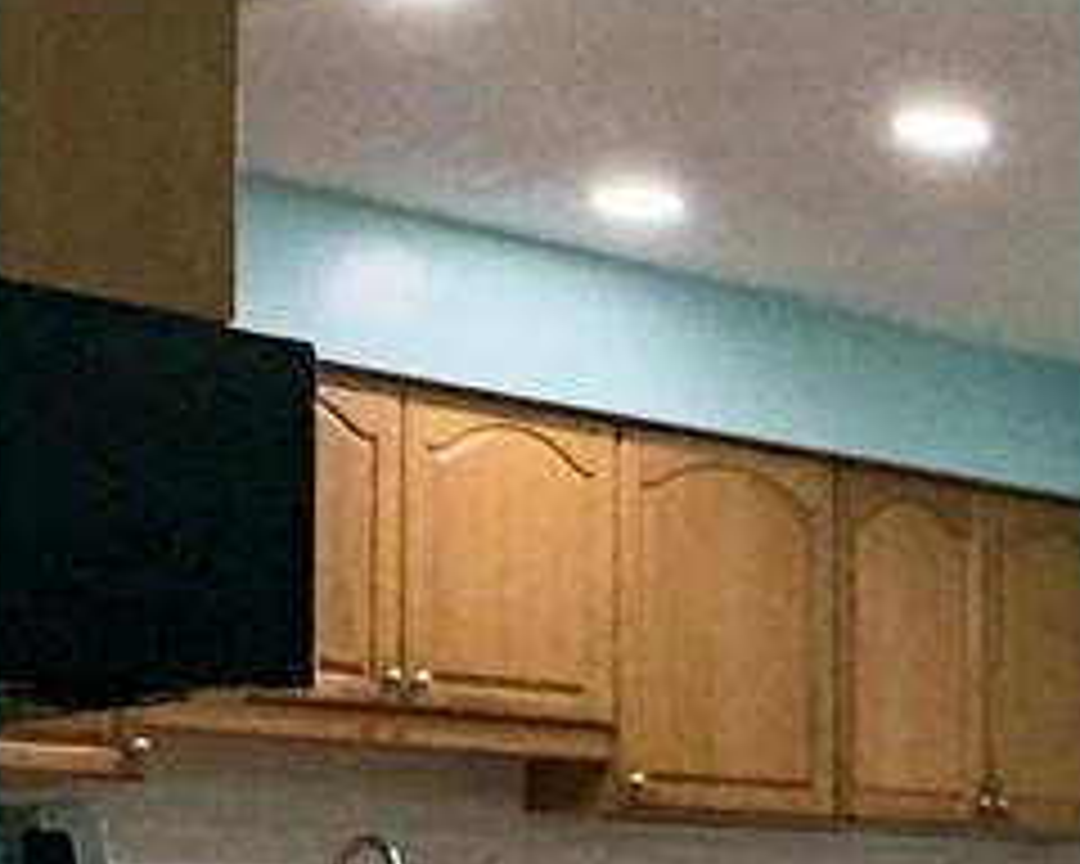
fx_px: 2909
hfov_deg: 18.2
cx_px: 1728
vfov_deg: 16.5
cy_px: 914
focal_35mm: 91
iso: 125
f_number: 2.2
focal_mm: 2.22
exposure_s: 1/120
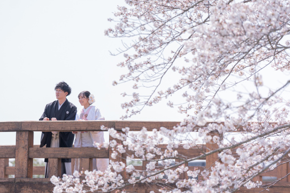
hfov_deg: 10.3
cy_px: 83
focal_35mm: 200
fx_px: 1611
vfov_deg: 6.9
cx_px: 135
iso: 50
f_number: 2.8
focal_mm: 147
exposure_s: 1/1000
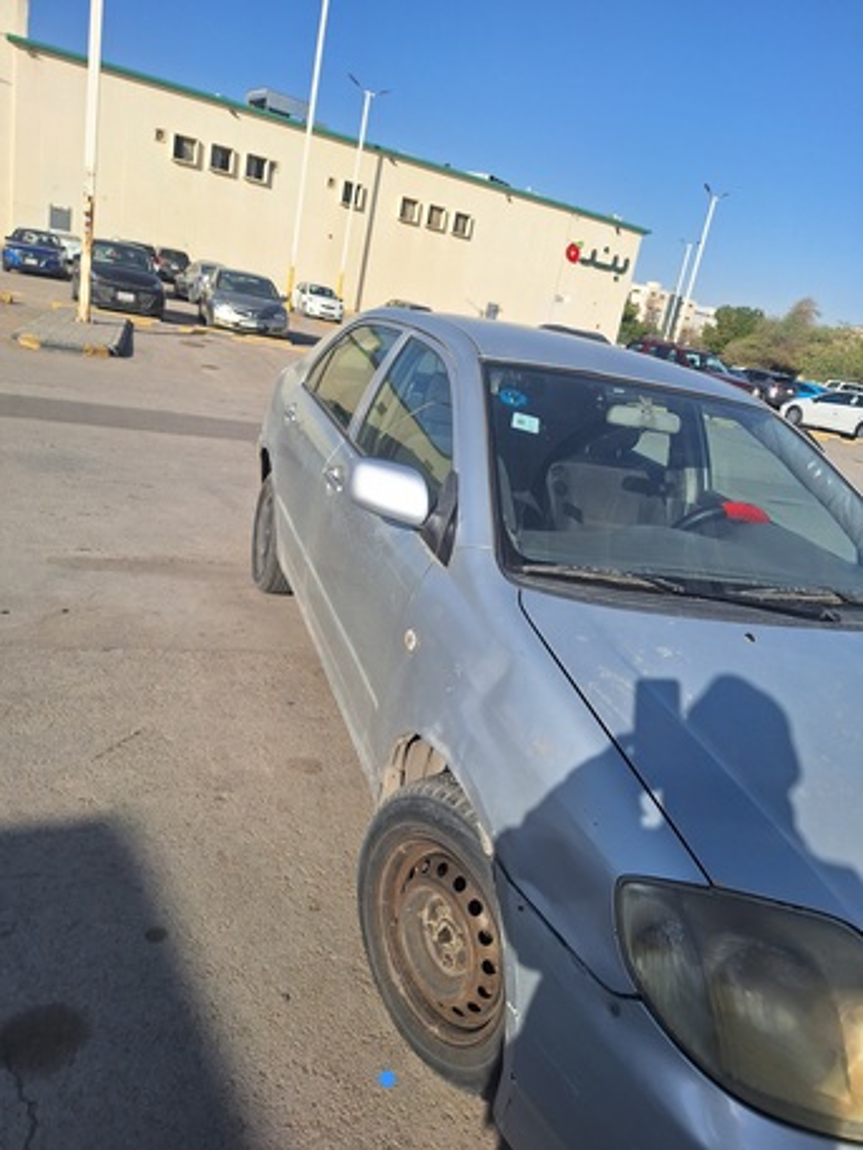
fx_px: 764
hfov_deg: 58.9
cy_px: 575
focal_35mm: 23
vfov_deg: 73.9
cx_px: 432
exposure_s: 1/5000
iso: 40
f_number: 1.8
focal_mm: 5.54
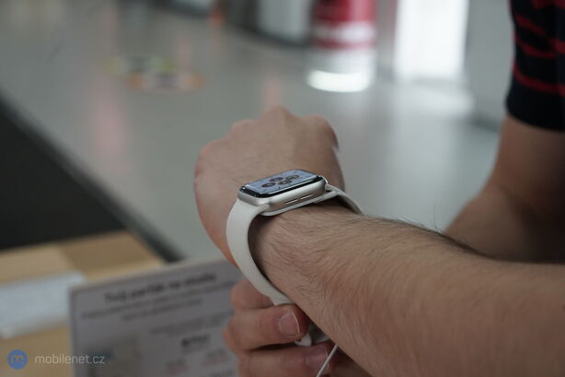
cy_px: 188
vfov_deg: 24.6
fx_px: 863
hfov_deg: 36.3
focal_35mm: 55
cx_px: 282
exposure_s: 1/320
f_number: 5.6
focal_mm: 55
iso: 4000
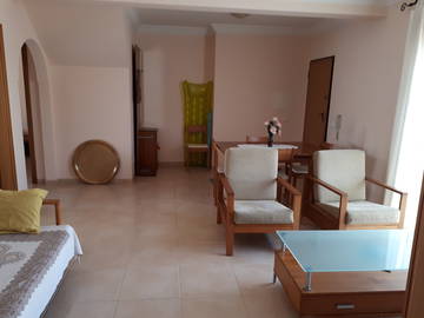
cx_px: 212
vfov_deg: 51.4
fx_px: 331
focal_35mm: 27
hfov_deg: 65.3
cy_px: 159
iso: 80
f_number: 1.9
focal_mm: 3.6
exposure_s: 1/33
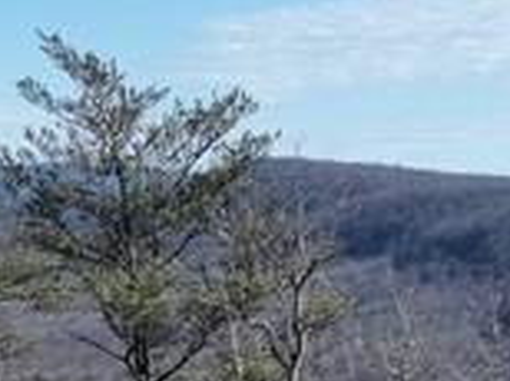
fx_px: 2354
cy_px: 976
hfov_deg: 12.0
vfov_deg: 8.3
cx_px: -169
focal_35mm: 160
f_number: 2.8
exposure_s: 1/1600
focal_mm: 12.29
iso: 140
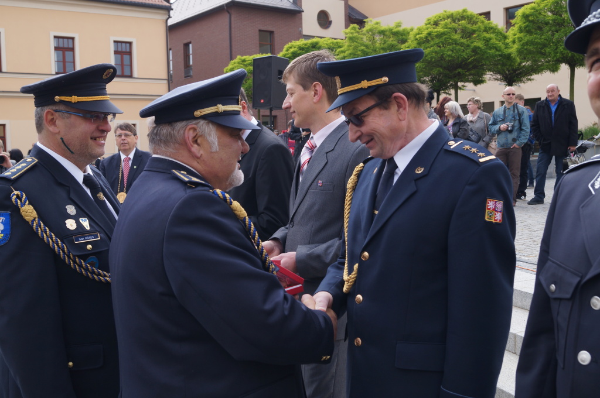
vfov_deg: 36.8
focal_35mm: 36
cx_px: 300
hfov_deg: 53.2
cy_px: 199
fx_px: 599
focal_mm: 24
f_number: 7.1
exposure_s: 1/160
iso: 100
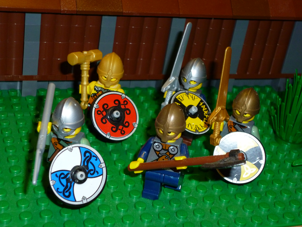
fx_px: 611
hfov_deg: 27.8
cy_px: 114
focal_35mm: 70
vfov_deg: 21.0
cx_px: 151
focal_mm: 12.5
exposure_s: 1/60
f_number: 5
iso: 320
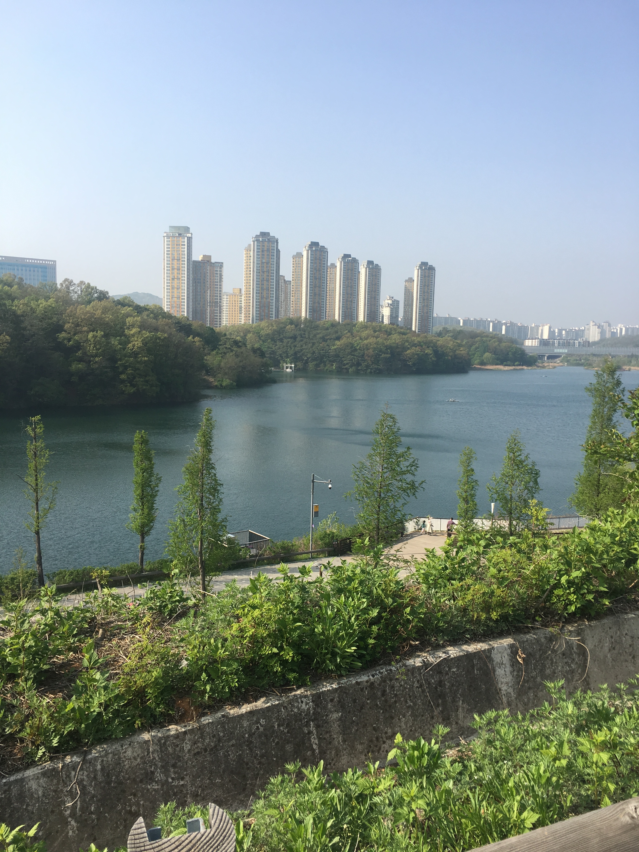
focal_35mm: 29
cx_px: 320
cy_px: 426
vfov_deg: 61.7
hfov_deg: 48.2
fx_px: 714
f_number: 2.2
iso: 25
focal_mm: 4.15
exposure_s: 1/1040
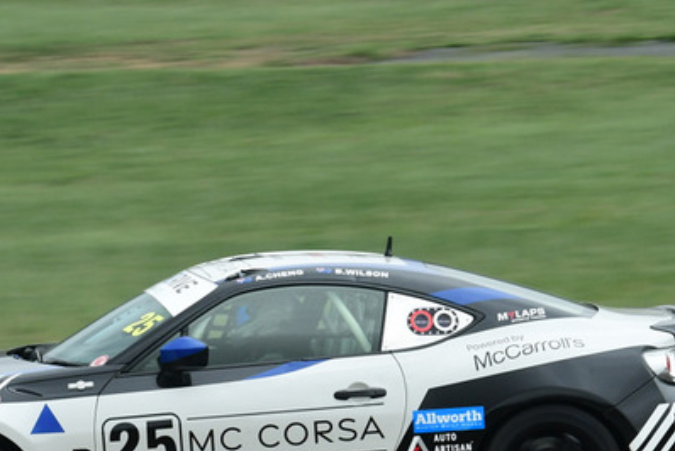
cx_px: 226
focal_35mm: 392
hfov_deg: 5.3
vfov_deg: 3.5
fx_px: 7355
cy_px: 281
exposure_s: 1/250
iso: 1000
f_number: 11
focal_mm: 130
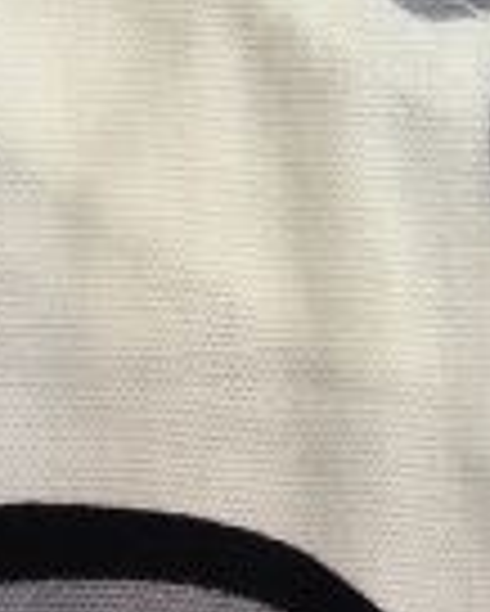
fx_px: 2861
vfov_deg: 11.5
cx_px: 371
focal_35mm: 158
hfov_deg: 9.8
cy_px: -387
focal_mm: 4.12
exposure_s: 1/30
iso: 50
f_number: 2.4
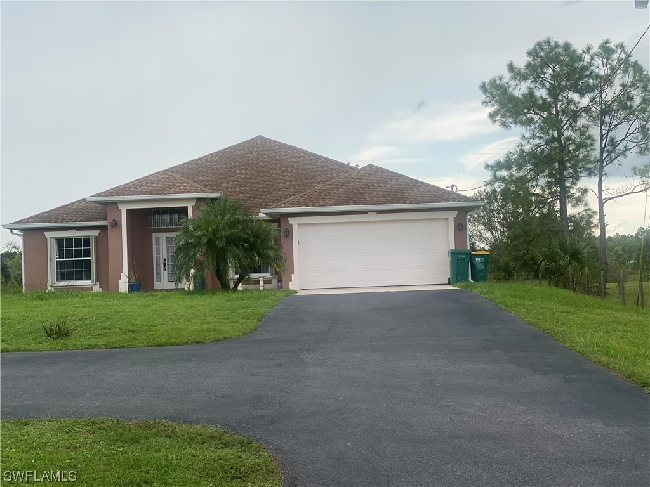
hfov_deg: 36.8
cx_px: 325
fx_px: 976
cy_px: 244
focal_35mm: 52
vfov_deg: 28.0
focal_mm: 6
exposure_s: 1/358
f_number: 2
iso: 20
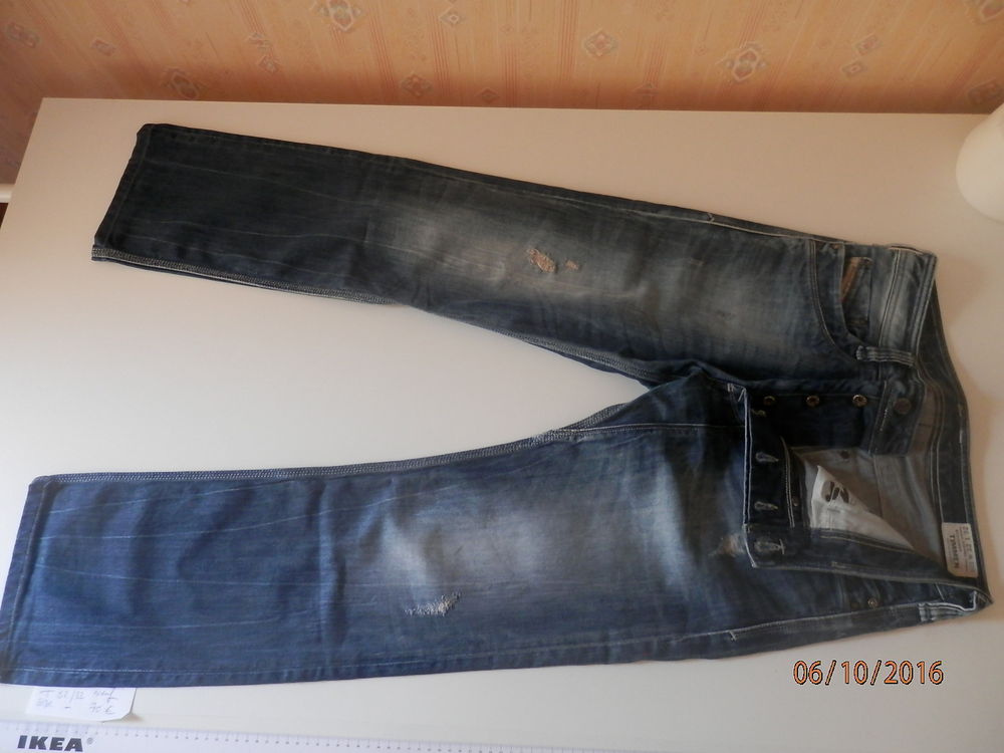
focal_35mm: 25
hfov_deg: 69.4
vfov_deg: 54.9
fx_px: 725
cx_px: 502
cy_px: 376
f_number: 3
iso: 200
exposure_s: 1/20
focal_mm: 4.5
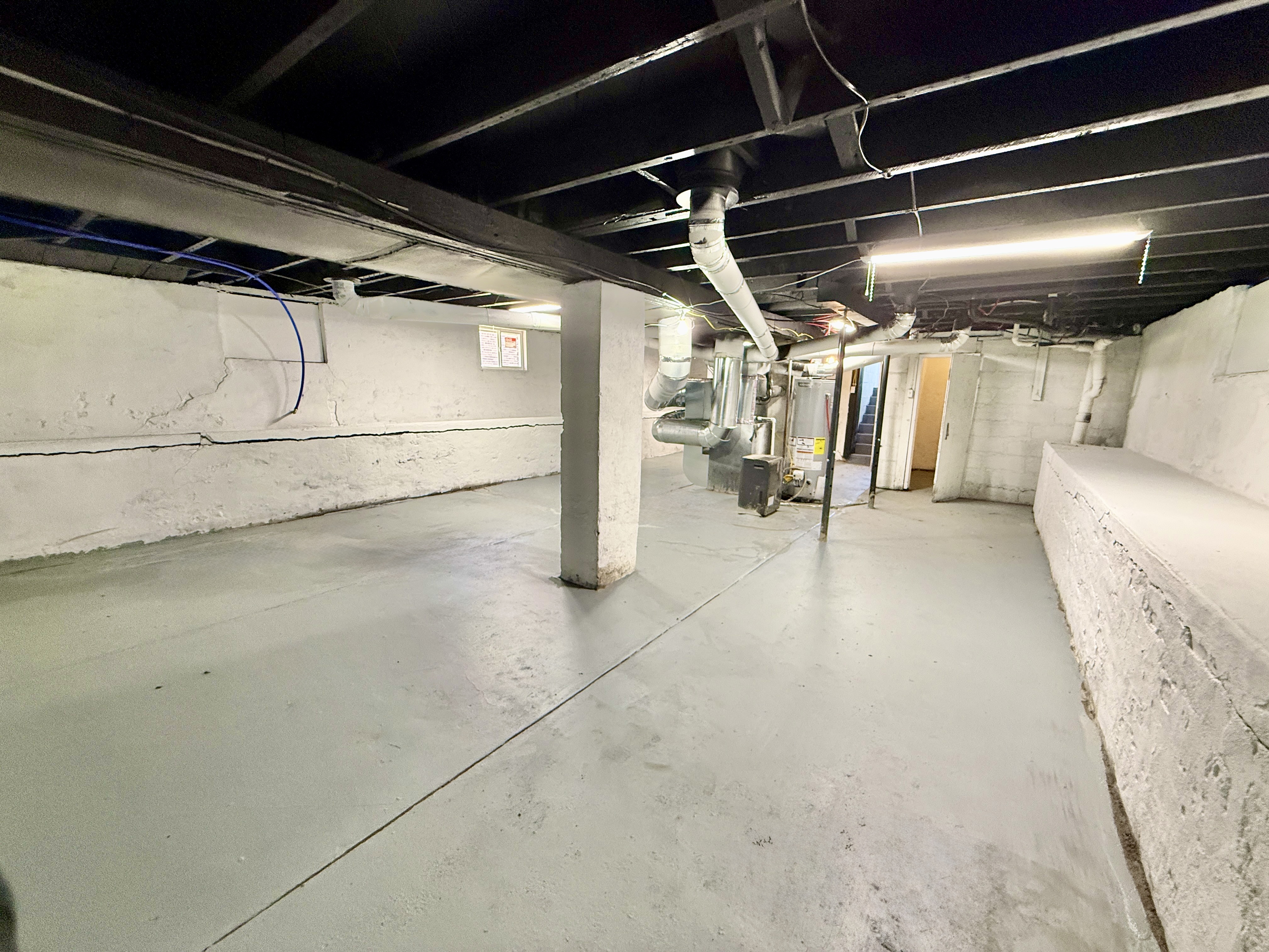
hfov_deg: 102.1
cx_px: 634
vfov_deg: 85.7
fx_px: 513
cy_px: 476
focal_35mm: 14
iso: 320
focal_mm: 2.22
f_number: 2.2
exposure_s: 1/60
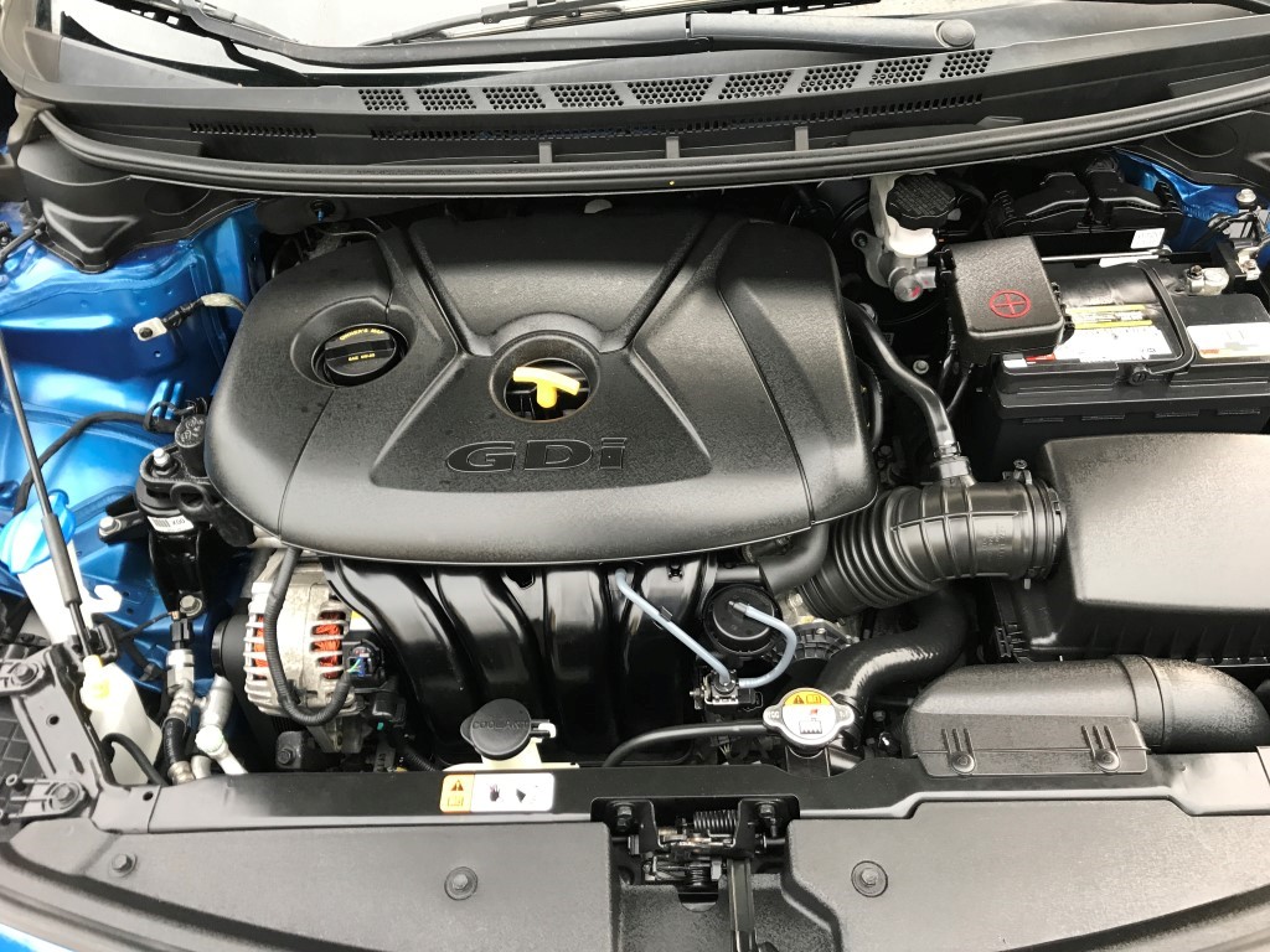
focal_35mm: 28
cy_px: 476
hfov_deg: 63.4
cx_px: 635
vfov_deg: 49.7
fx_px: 1027
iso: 20
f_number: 1.8
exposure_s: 1/30
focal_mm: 3.99
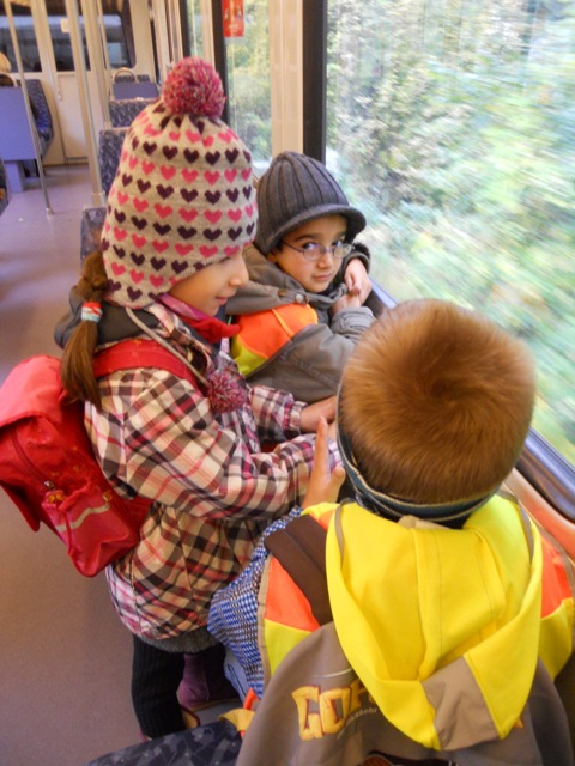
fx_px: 620
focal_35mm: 28
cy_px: 383
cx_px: 288
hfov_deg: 49.7
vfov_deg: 63.4
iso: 400
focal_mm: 5
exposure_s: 1/50
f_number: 2.7
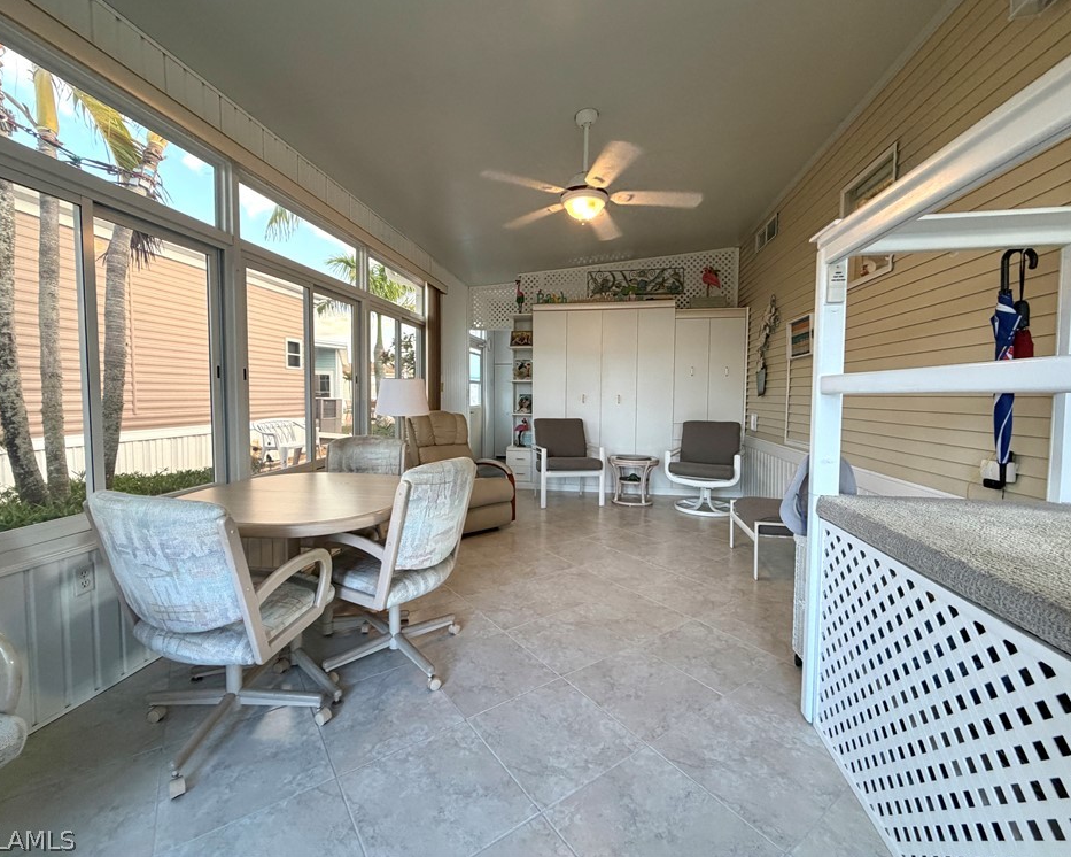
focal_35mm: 15
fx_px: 475
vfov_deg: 84.0
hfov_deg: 96.8
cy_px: 418
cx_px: 519
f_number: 2.2
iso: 250
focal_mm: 2.22
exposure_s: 1/120
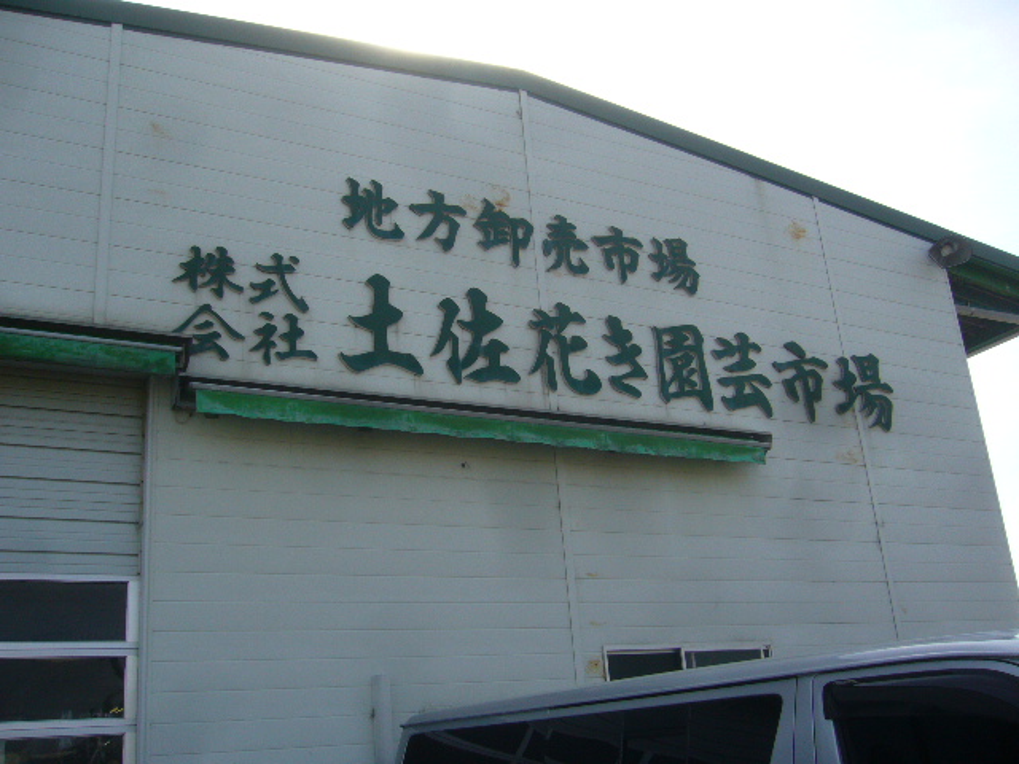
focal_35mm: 35
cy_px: 382
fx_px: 1030
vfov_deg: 40.7
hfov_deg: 52.6
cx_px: 510
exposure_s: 1/320
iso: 80
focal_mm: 5.8
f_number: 5.6
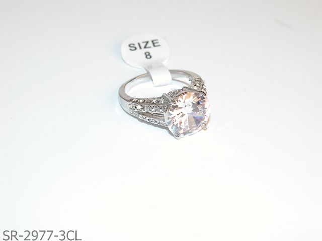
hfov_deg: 22.3
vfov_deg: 16.8
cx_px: 161
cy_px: 120
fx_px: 819
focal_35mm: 88
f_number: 5
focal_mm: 22.3
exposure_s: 1/324
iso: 100
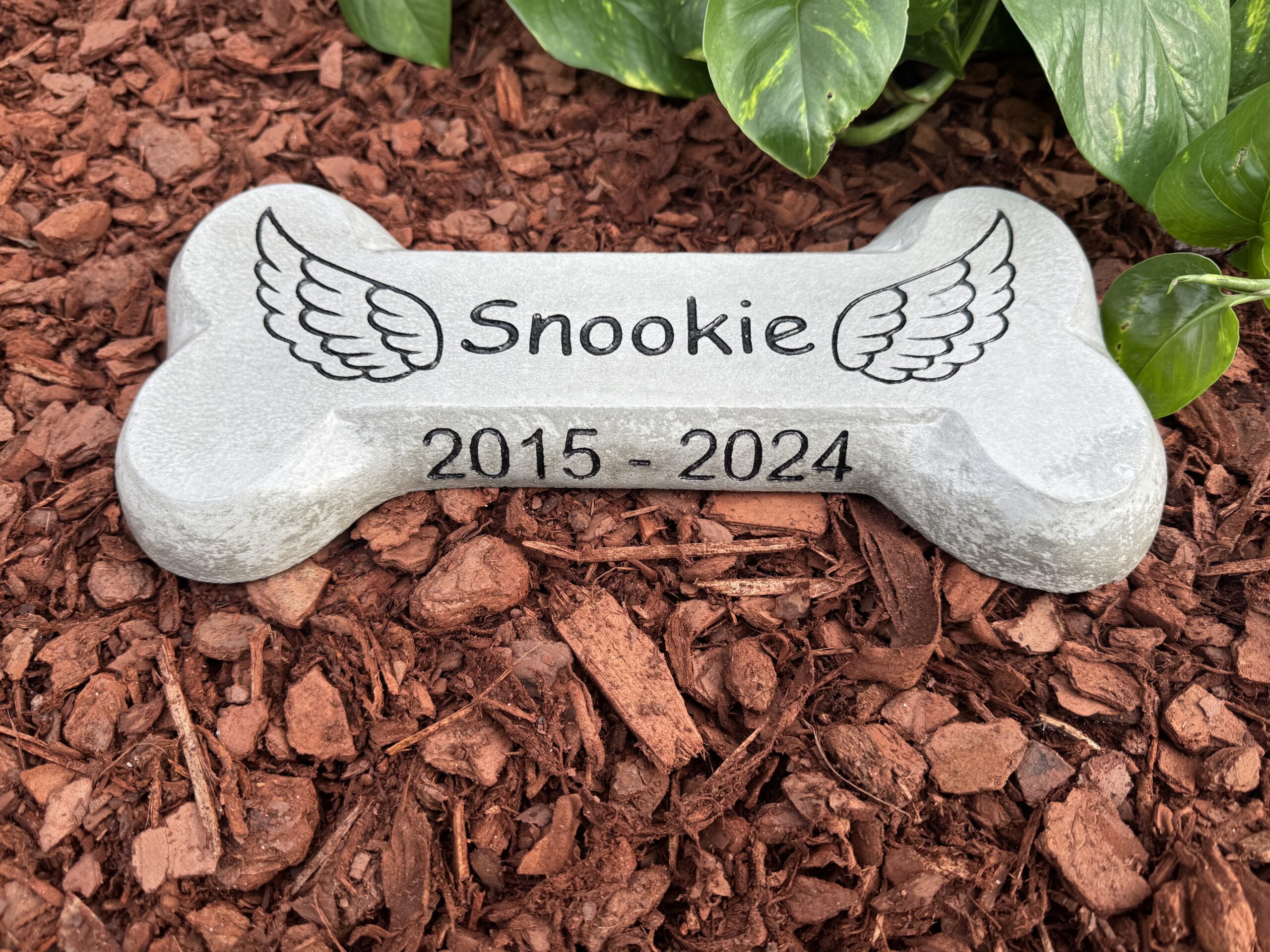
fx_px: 881
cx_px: 635
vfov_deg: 56.8
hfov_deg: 71.6
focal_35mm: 24
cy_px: 476
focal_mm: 6.76
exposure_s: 1/572
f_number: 1.78
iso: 80
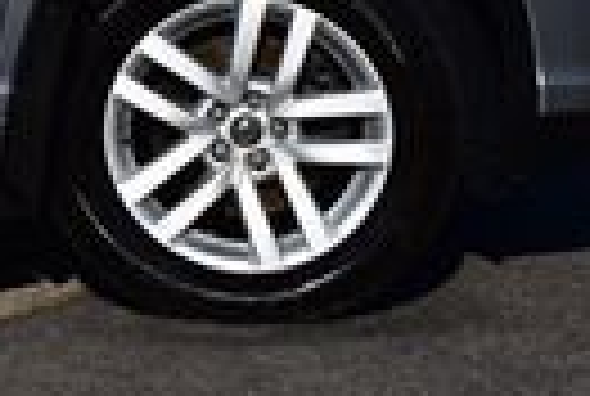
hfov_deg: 8.6
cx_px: -797
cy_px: -198
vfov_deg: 6.2
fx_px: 3597
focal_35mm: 219
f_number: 13
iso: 200
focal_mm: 30
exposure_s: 1/800
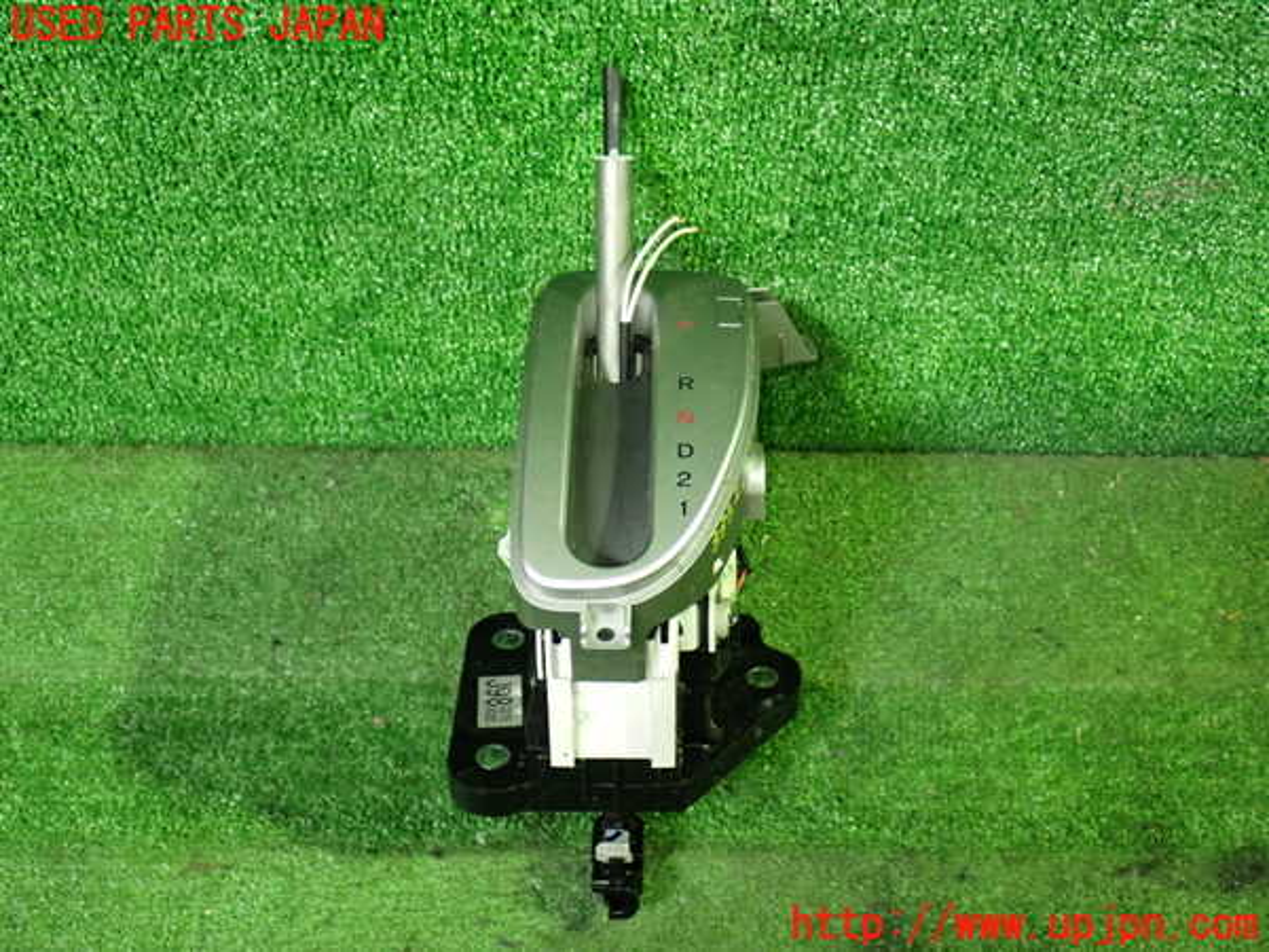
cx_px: 634
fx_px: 1503
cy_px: 476
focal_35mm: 41
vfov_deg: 35.1
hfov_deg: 45.8
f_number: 2.8
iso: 800
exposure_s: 1/30
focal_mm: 7.31
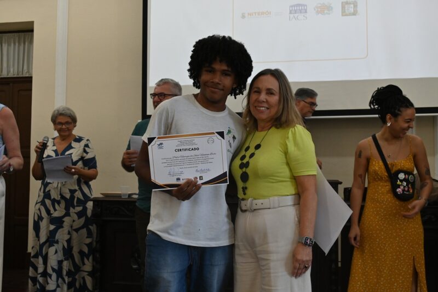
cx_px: 219
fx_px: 529
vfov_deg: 30.8
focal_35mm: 44
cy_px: 146
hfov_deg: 45.0
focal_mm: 29
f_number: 5.6
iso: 1800
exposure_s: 1/100
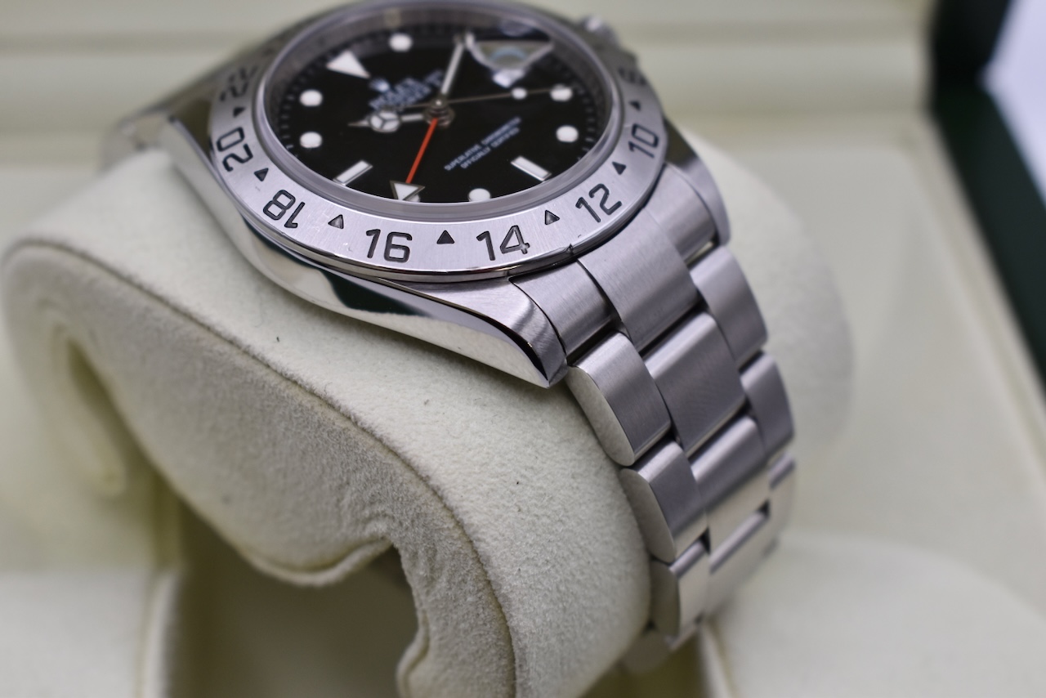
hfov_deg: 31.9
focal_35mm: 63
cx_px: 523
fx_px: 1831
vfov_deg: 21.6
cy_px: 349
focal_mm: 42
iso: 400
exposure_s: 1/125
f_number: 6.3
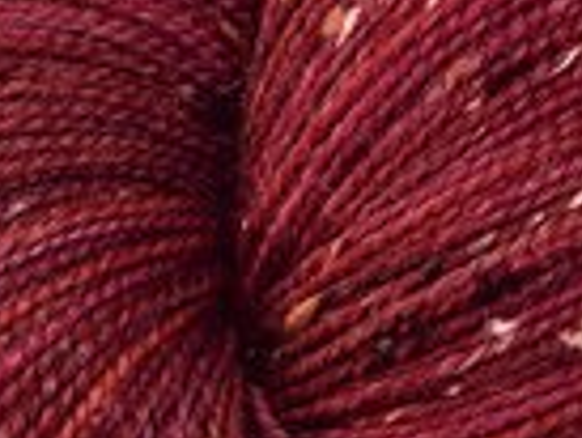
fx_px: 5688
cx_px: 212
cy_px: 325
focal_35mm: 338
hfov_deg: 5.9
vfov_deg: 4.4
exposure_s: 1/10
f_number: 4.8
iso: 125
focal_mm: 23.4
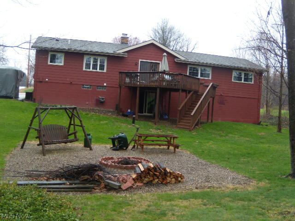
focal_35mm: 36
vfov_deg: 39.7
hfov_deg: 51.4
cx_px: 148
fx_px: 307
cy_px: 110
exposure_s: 1/100
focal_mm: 6.4
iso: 80
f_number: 3.6
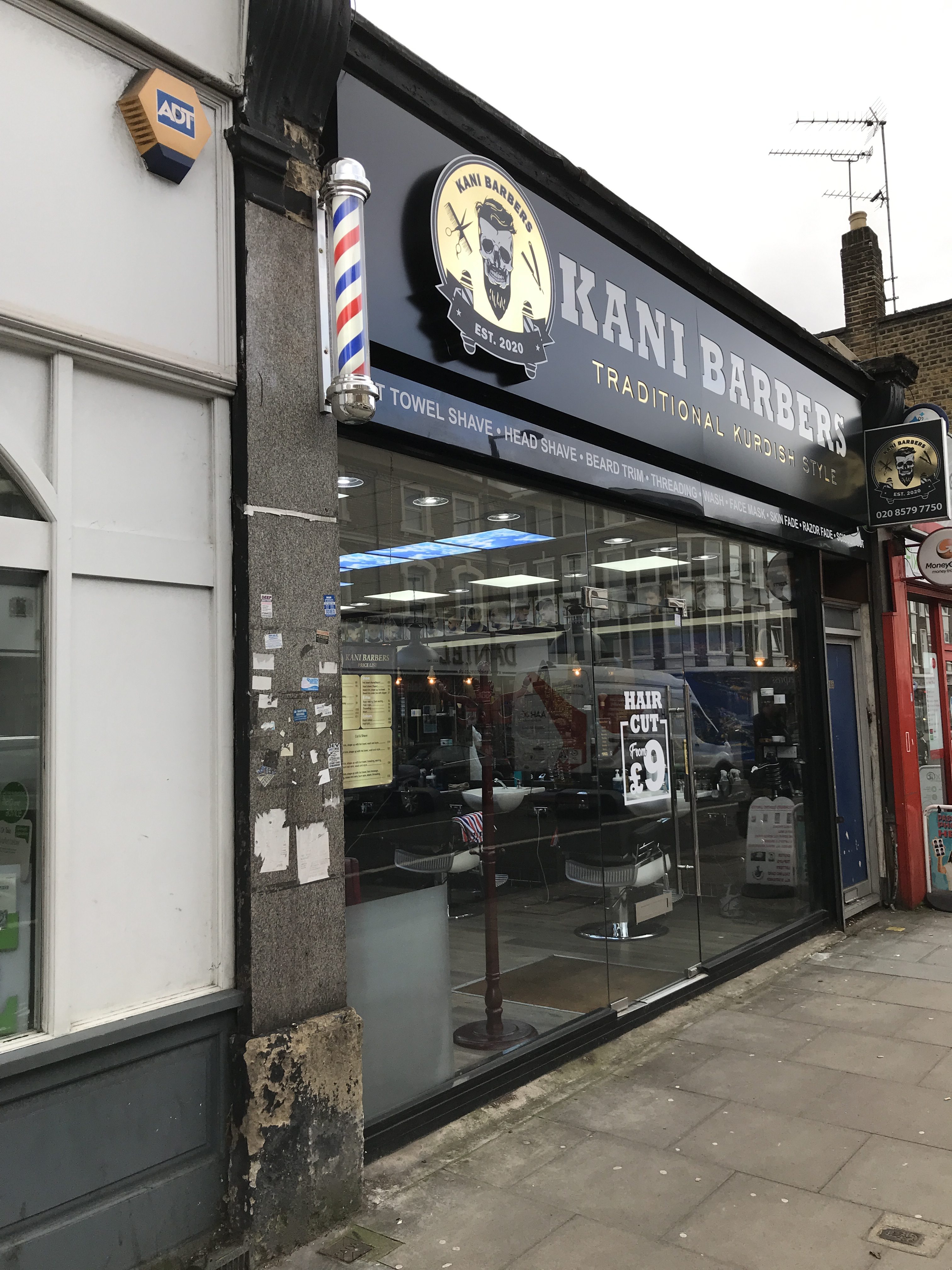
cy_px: 635
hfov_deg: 49.7
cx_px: 476
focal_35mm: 28
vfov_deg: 63.4
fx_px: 1027
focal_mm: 3.99
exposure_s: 1/427
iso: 20
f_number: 1.8
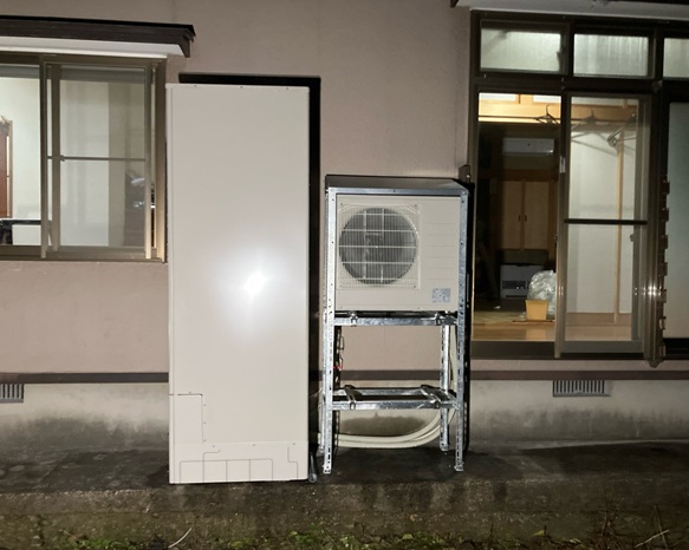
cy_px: 279
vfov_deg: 48.5
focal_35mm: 30
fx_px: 612
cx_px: 359
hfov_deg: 58.8
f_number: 1.8
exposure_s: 1/30
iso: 500
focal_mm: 3.99
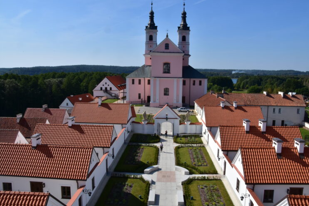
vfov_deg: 46.4
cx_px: 160
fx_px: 240
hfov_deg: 65.5
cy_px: 100
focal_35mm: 28
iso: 500
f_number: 22
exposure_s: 1/200
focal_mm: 18
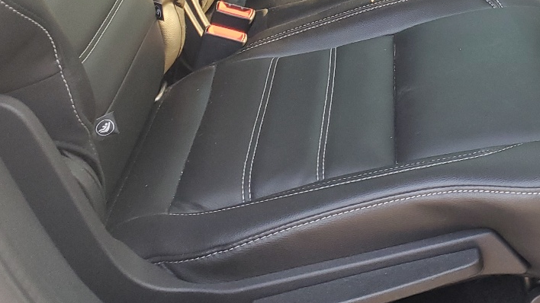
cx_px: 482
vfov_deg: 17.2
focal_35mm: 64
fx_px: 916
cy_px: -138
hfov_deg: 31.4
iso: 66
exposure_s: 1/120
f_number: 1.5
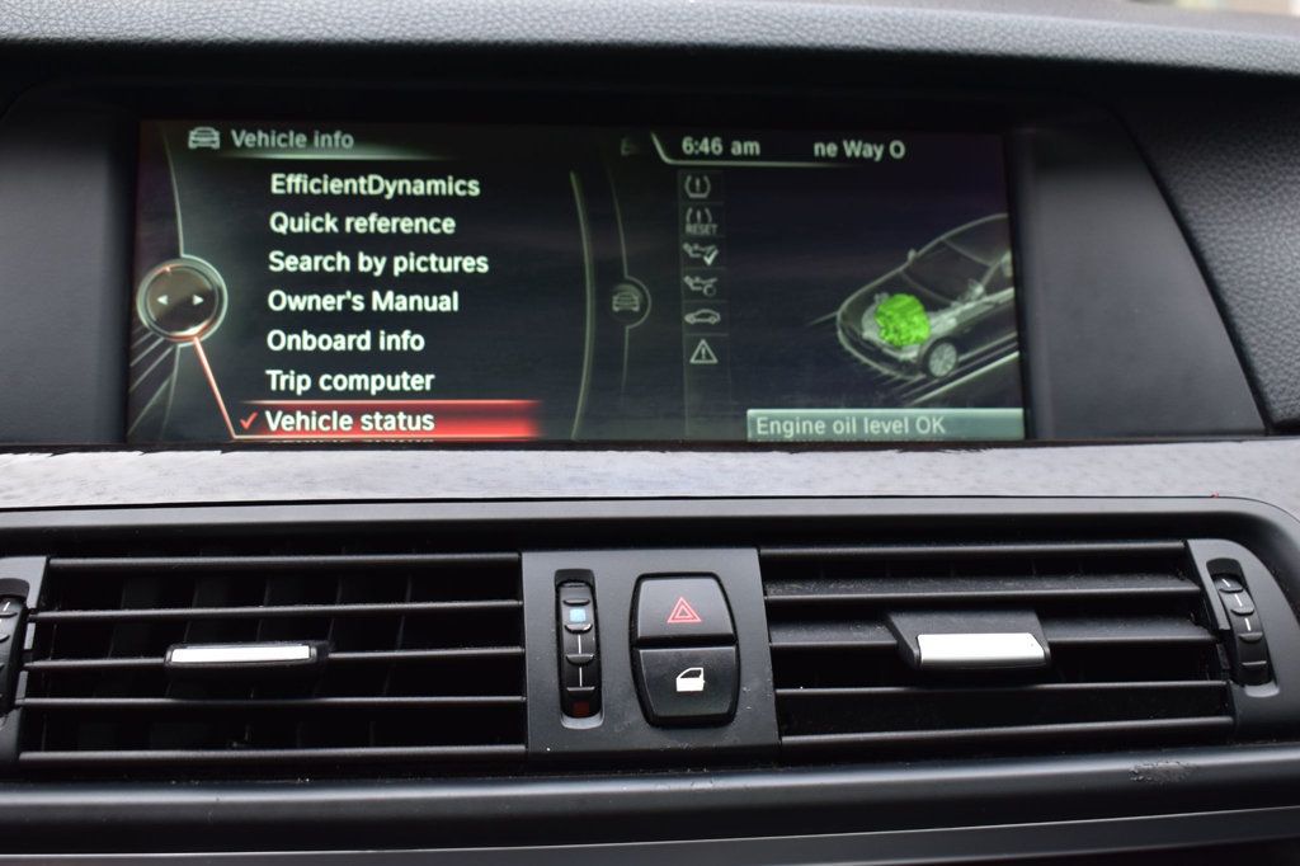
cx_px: 650
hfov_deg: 45.0
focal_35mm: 44
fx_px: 1570
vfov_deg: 30.8
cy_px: 433
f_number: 6.3
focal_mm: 29
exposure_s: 1/15
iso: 400
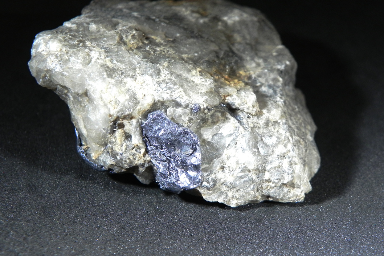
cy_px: 120
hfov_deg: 41.1
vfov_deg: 28.1
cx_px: 192
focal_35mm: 48
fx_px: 512
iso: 295
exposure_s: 1/40
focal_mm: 8.2
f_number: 3.2
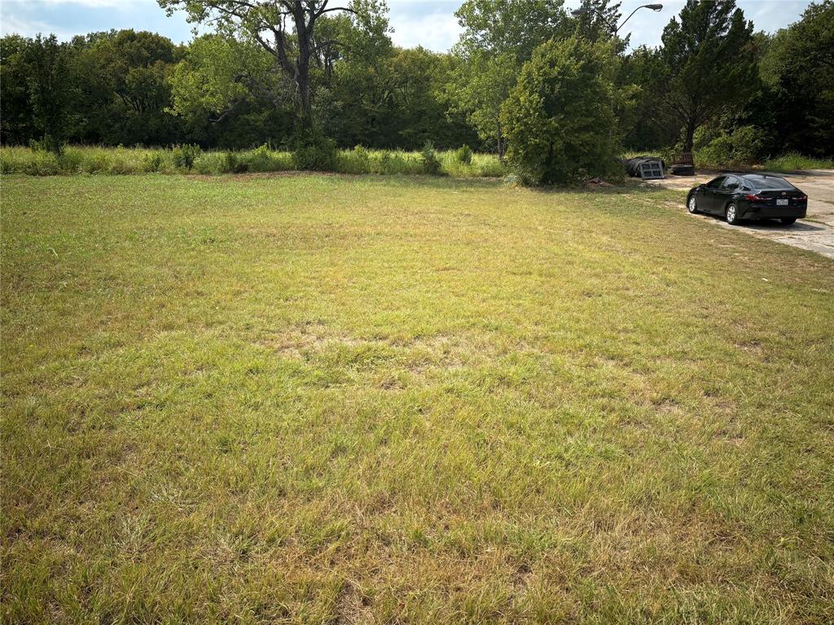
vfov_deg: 53.1
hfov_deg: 67.3
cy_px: 312
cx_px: 417
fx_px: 626
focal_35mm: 26
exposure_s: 1/2639
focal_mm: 5.96
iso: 50
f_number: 1.6
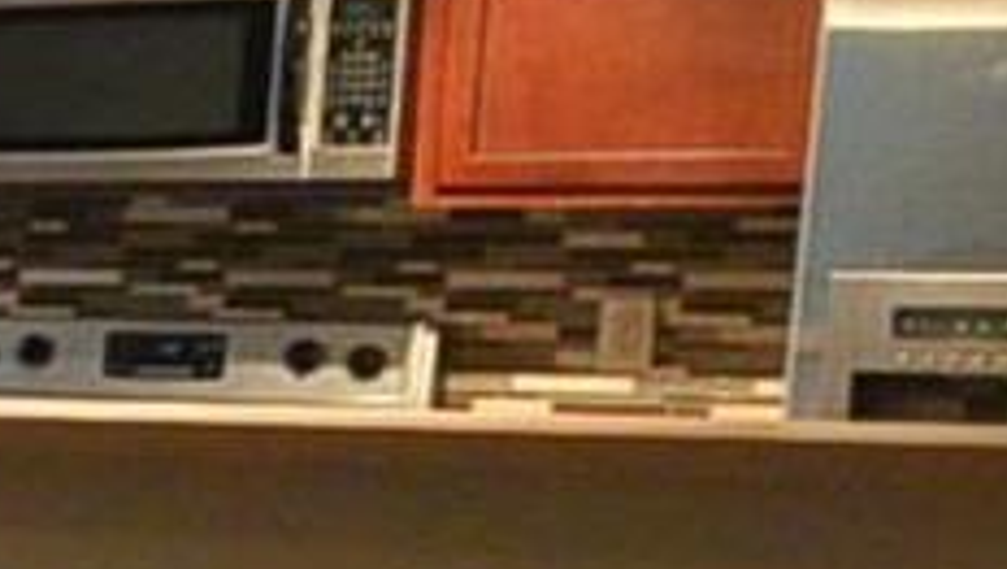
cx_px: -2014
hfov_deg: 10.9
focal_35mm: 130
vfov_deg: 9.2
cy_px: 660
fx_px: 3474
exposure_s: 1/60
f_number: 3.5
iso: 720
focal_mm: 6.7
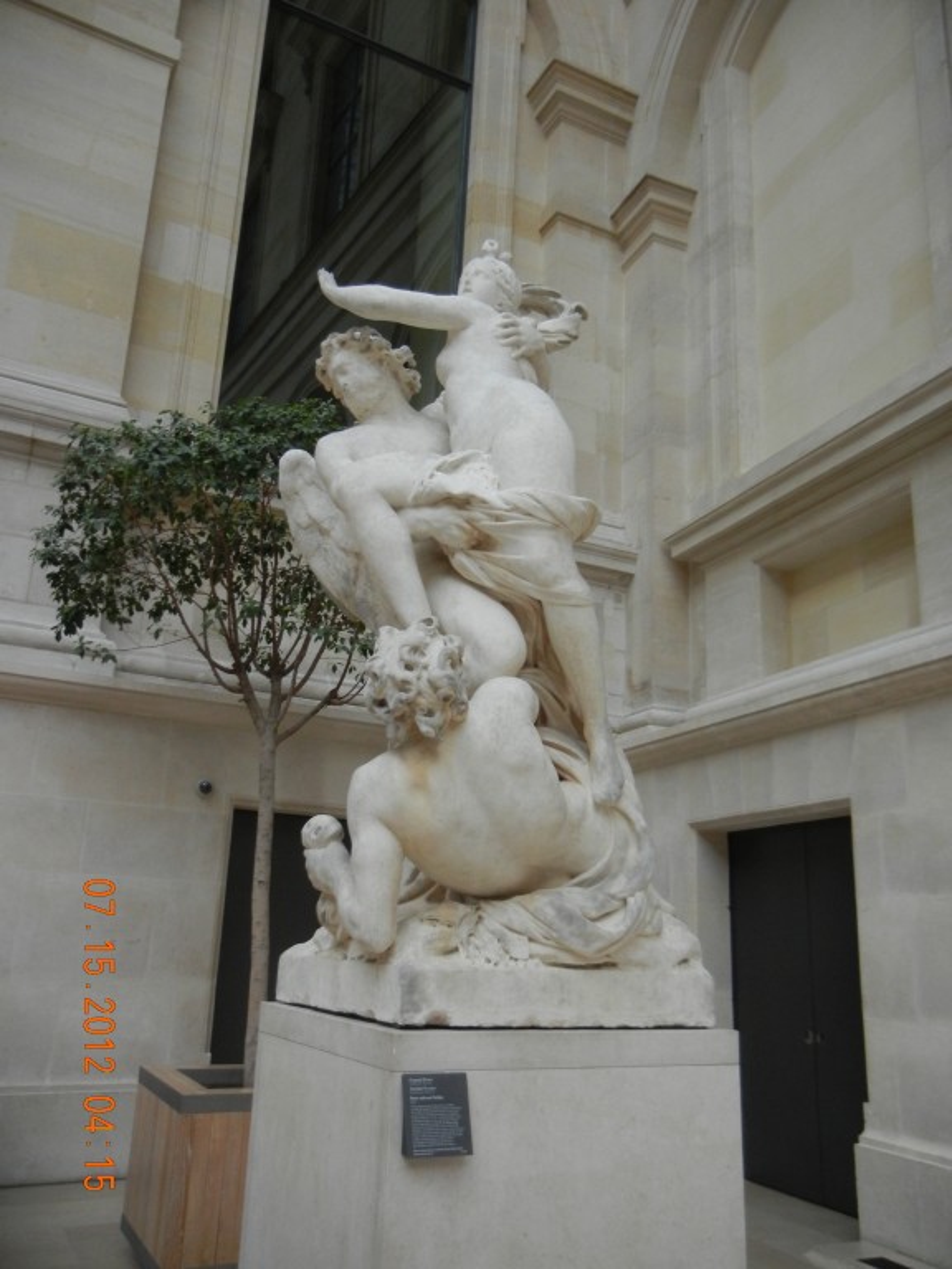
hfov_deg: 46.8
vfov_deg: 60.0
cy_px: 634
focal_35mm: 30
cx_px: 476
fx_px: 1100
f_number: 3.5
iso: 332
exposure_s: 1/58.5
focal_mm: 5.4
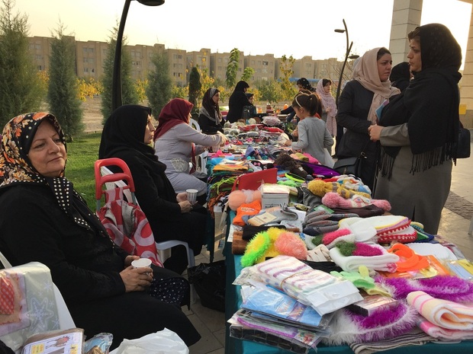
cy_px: 177
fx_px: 396
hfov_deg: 61.7
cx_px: 236
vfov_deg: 48.2
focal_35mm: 29
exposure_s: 1/408
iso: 32
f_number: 2.2
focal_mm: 4.15
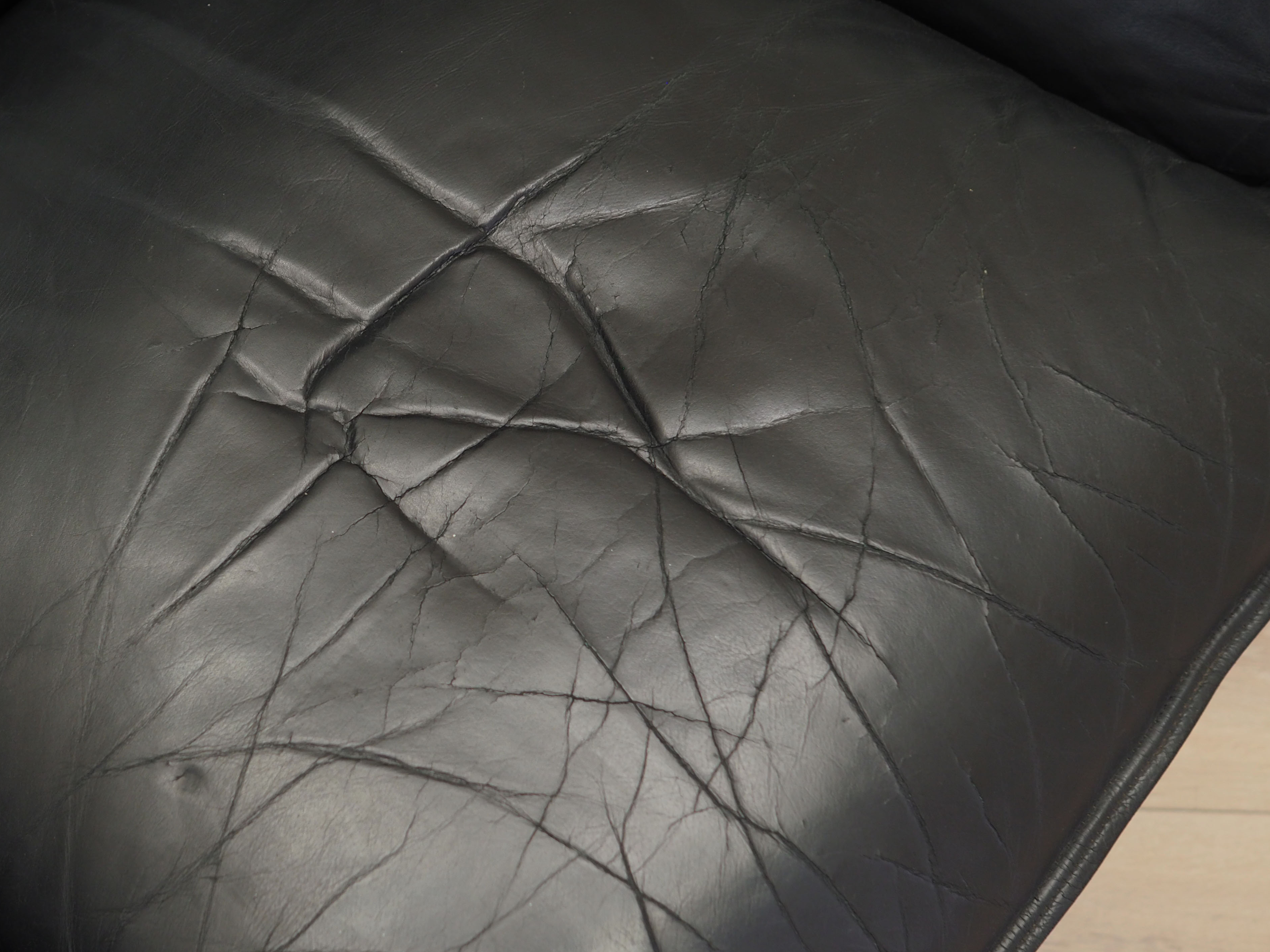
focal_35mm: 46
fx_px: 1688
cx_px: 460
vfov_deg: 31.5
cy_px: 489
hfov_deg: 40.9
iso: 320
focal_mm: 17
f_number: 2.5
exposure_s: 1/20
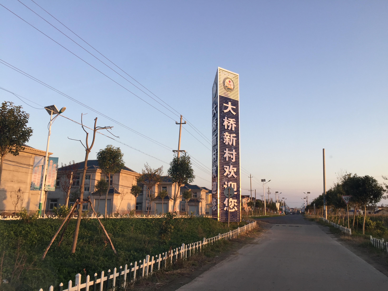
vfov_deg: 48.2
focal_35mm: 29
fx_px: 325
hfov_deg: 61.7
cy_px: 146
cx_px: 194
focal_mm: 4.15
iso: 32
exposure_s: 1/253
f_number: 2.2
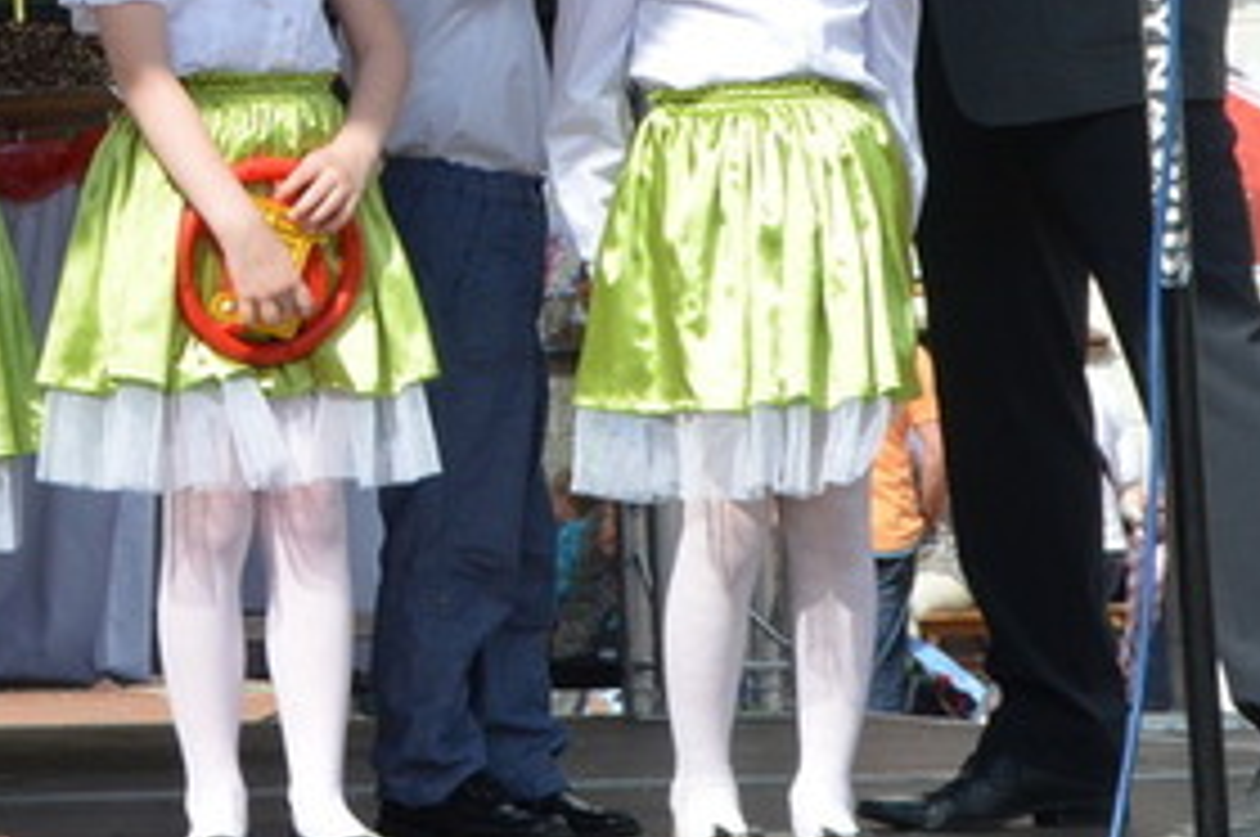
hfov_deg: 11.1
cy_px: -94
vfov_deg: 7.6
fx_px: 6293
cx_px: -518
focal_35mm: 180
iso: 800
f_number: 13
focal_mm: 42
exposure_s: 1/640
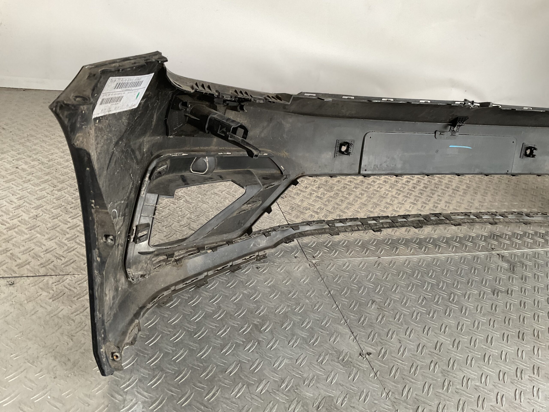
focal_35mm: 29
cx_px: 274
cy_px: 206
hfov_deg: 61.7
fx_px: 460
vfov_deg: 48.2
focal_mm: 3
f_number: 1.8
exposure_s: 1/50
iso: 64
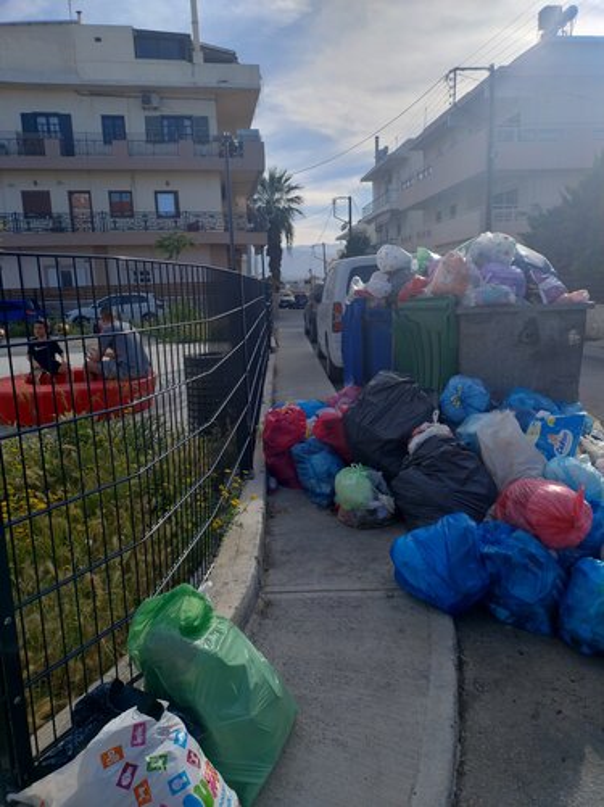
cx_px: 302
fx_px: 582
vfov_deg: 69.4
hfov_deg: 54.8
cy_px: 404
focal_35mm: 25
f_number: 1.7
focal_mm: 4.71
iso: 100
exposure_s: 1/823
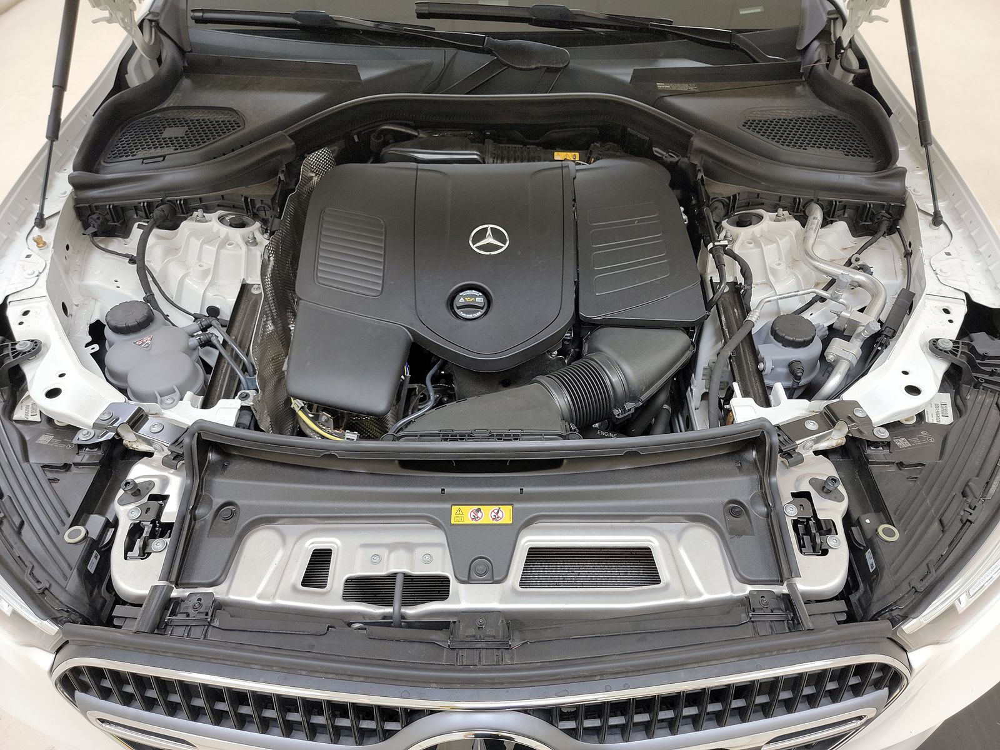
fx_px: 693
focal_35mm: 24
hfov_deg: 71.6
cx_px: 500
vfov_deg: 56.8
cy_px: 375
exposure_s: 1/59
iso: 77
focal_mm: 6.7
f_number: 1.8
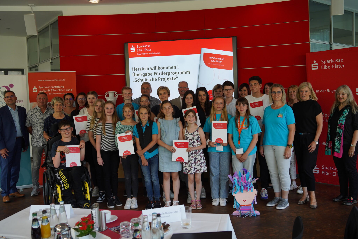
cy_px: 120
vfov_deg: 37.8
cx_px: 179
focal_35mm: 35
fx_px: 348
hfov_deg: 54.4
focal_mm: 35
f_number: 4
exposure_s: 1/160
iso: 640
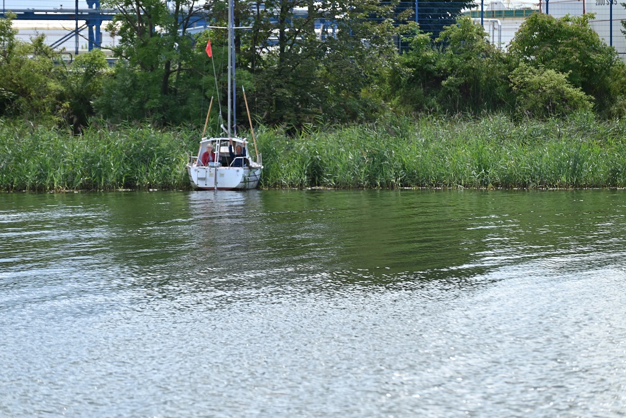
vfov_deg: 7.9
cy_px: 209
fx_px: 3009
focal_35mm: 173
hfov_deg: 11.9
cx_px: 313
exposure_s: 1/640
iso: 200
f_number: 5.6
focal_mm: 170
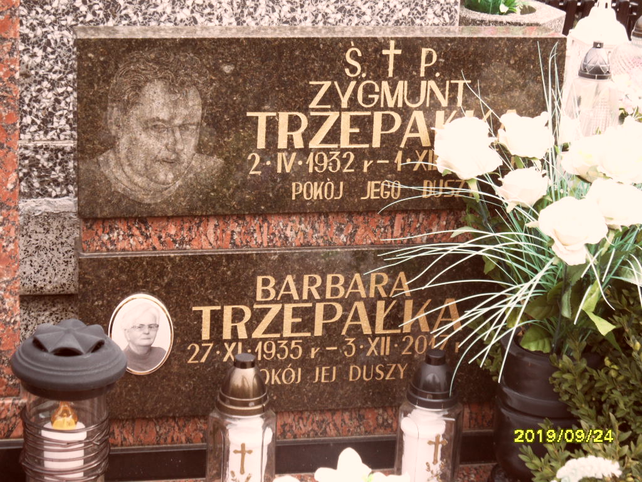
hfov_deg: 24.4
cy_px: 241
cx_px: 321
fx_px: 1484
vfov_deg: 18.4
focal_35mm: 80
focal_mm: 13.2
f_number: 4.2
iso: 100
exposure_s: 1/125
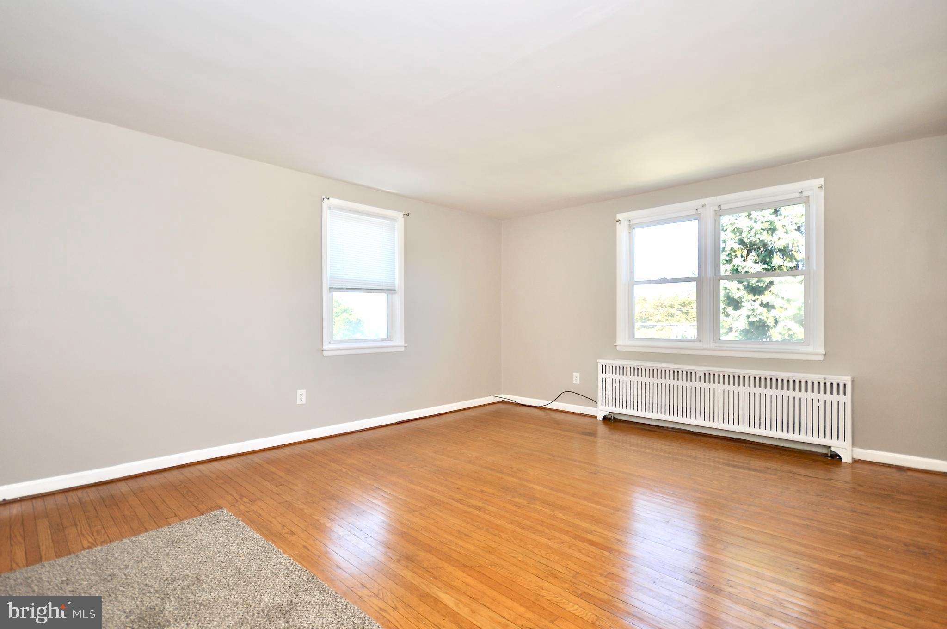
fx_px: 394
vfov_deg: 77.2
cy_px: 314
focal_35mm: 15
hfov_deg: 100.5
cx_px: 474
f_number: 4
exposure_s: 1/60
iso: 100
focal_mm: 10
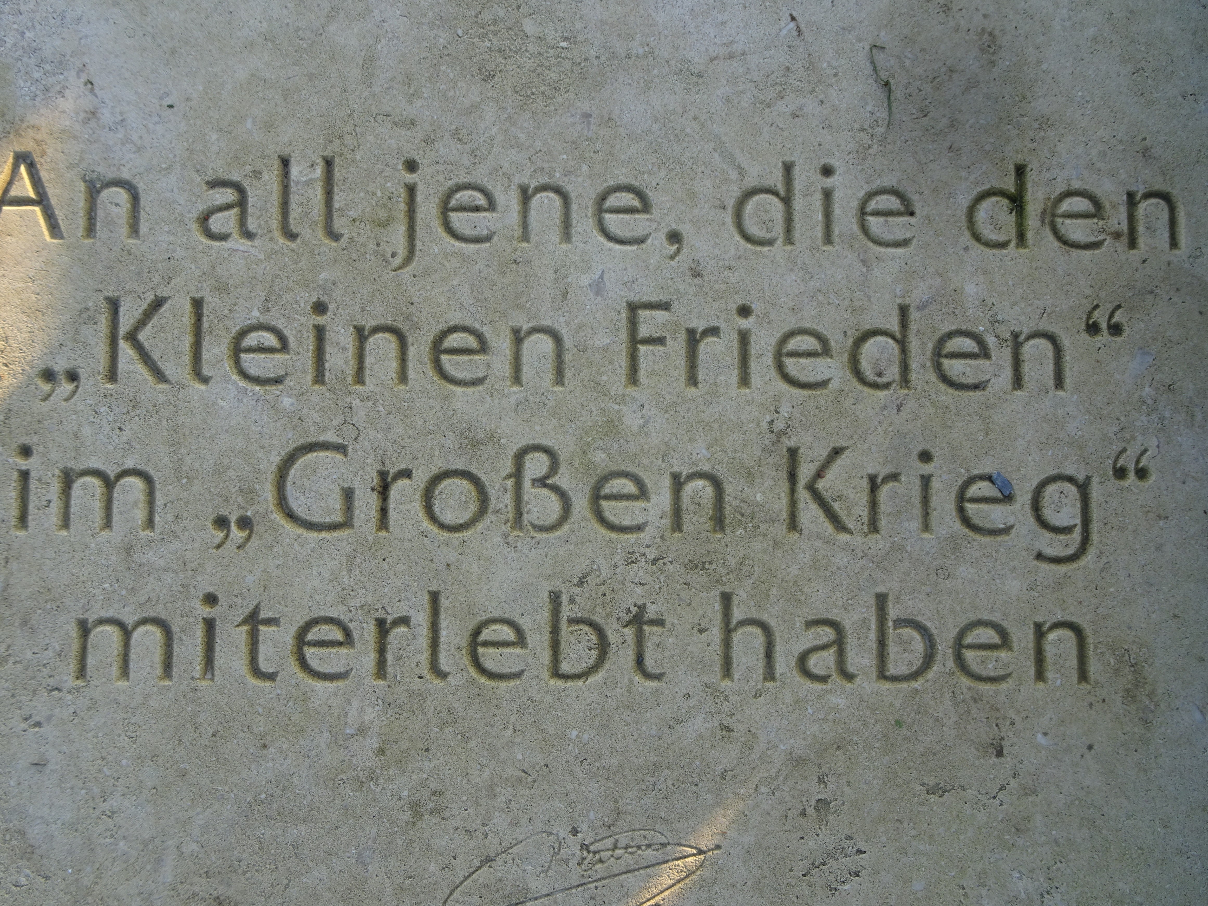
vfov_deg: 56.8
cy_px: 453
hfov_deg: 71.6
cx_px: 604
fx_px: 838
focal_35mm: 24
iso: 80
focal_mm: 4.16
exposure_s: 1/125
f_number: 3.5
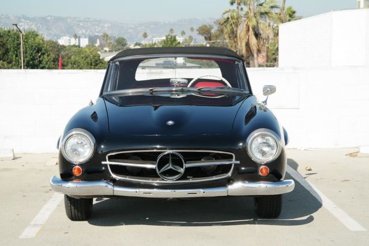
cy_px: 123
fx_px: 861
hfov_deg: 24.2
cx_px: 184
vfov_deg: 16.3
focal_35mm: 84
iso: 200
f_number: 7.1
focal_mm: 55
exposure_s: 1/400
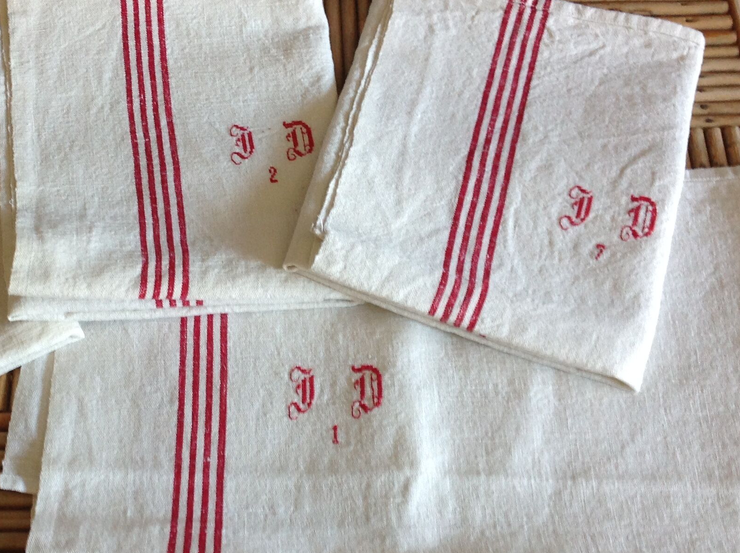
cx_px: 213
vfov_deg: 25.6
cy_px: 322
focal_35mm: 57
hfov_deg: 33.3
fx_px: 1217
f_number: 2.4
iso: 80
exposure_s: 1/15
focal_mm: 4.28
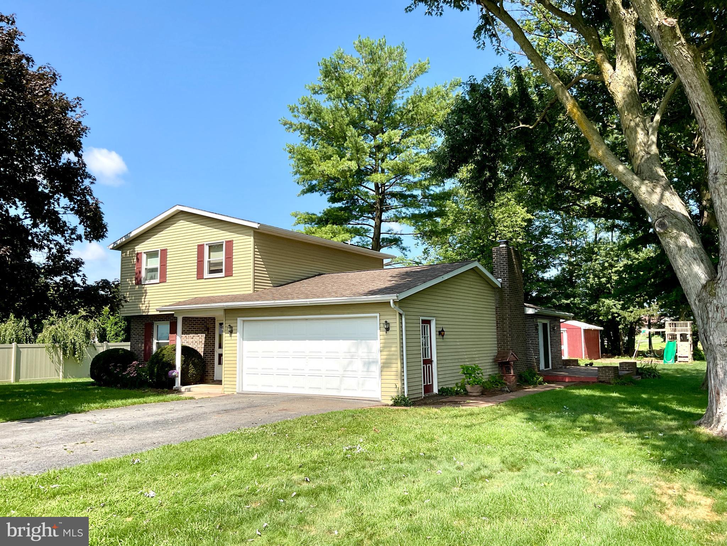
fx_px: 609
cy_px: 273
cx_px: 364
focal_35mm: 29
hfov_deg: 61.7
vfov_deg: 48.2
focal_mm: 3
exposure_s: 1/1342
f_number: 1.8
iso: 16
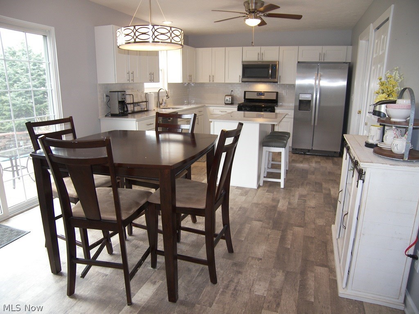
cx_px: 210
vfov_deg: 56.8
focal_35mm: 24
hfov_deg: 71.6
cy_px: 157
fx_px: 291
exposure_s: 1/30
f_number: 2.8
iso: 100
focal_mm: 5
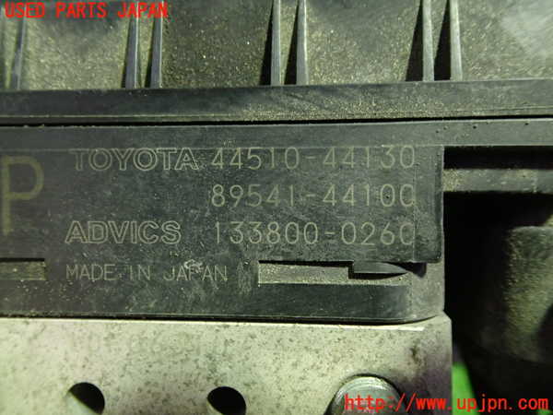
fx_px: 511
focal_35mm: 32
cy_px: 208
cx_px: 276
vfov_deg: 44.2
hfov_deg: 56.8
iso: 640
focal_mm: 5.79
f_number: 2.4
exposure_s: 1/30
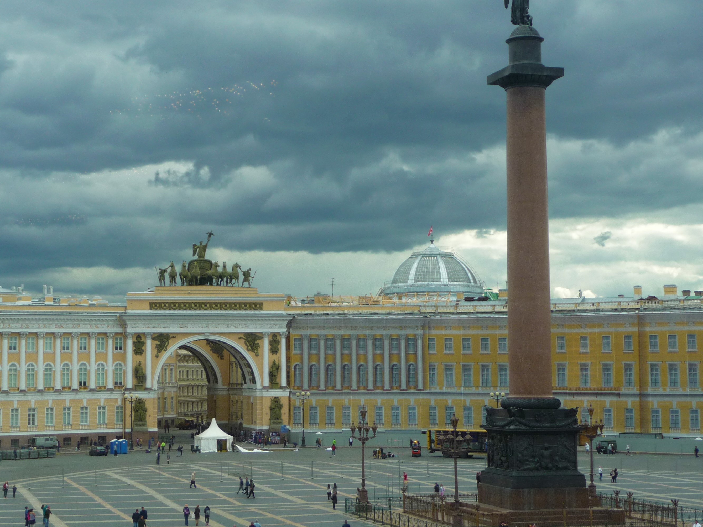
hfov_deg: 27.3
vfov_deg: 20.7
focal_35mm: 71
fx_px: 1442
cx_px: 282
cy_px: 252
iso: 100
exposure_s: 1/400
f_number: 4.3
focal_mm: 9.3
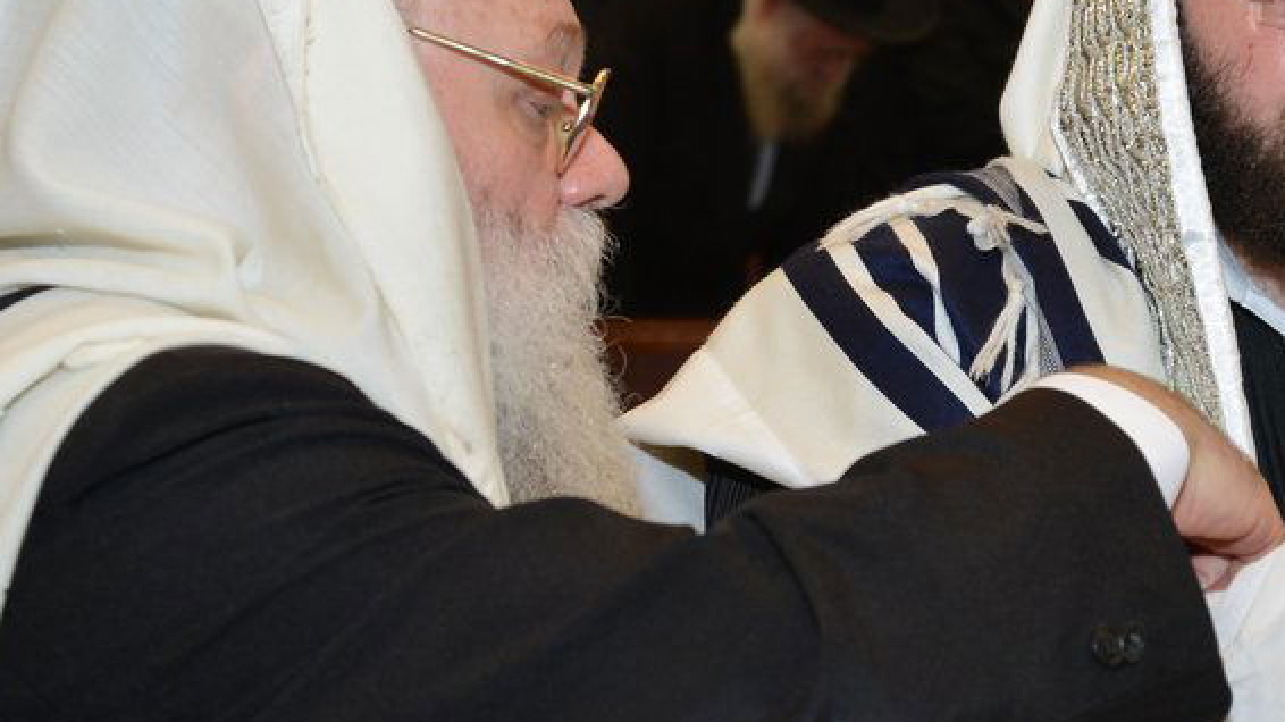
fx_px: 3781
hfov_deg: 19.2
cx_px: 872
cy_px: 227
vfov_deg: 10.9
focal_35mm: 111
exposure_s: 1/160
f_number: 5
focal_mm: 50
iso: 800
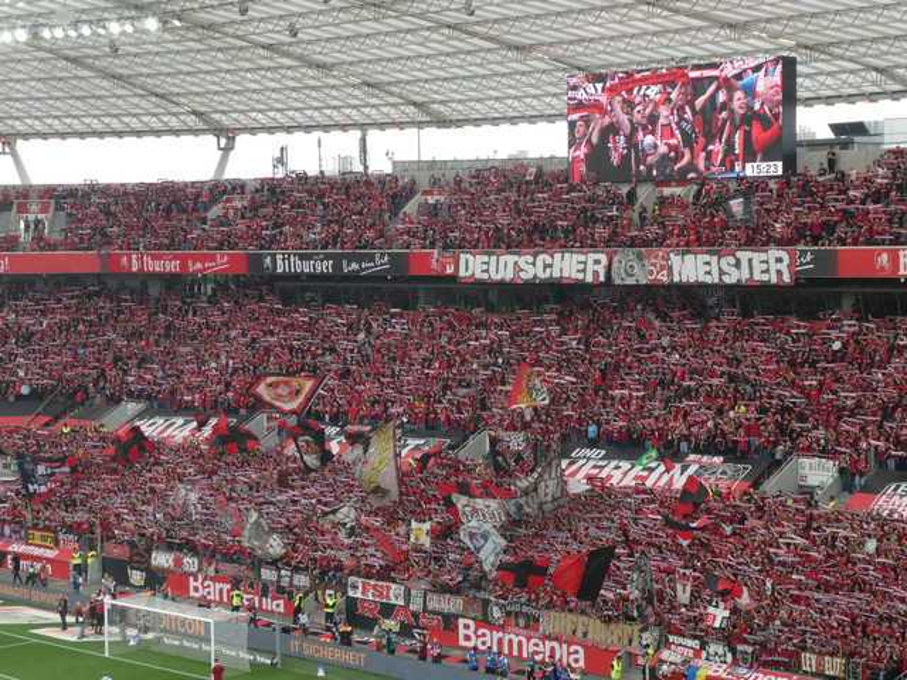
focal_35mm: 70
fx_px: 1834
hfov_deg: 27.8
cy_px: 340
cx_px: 454
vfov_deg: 21.0
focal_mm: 12.5
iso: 80
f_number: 4.5
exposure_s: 1/80
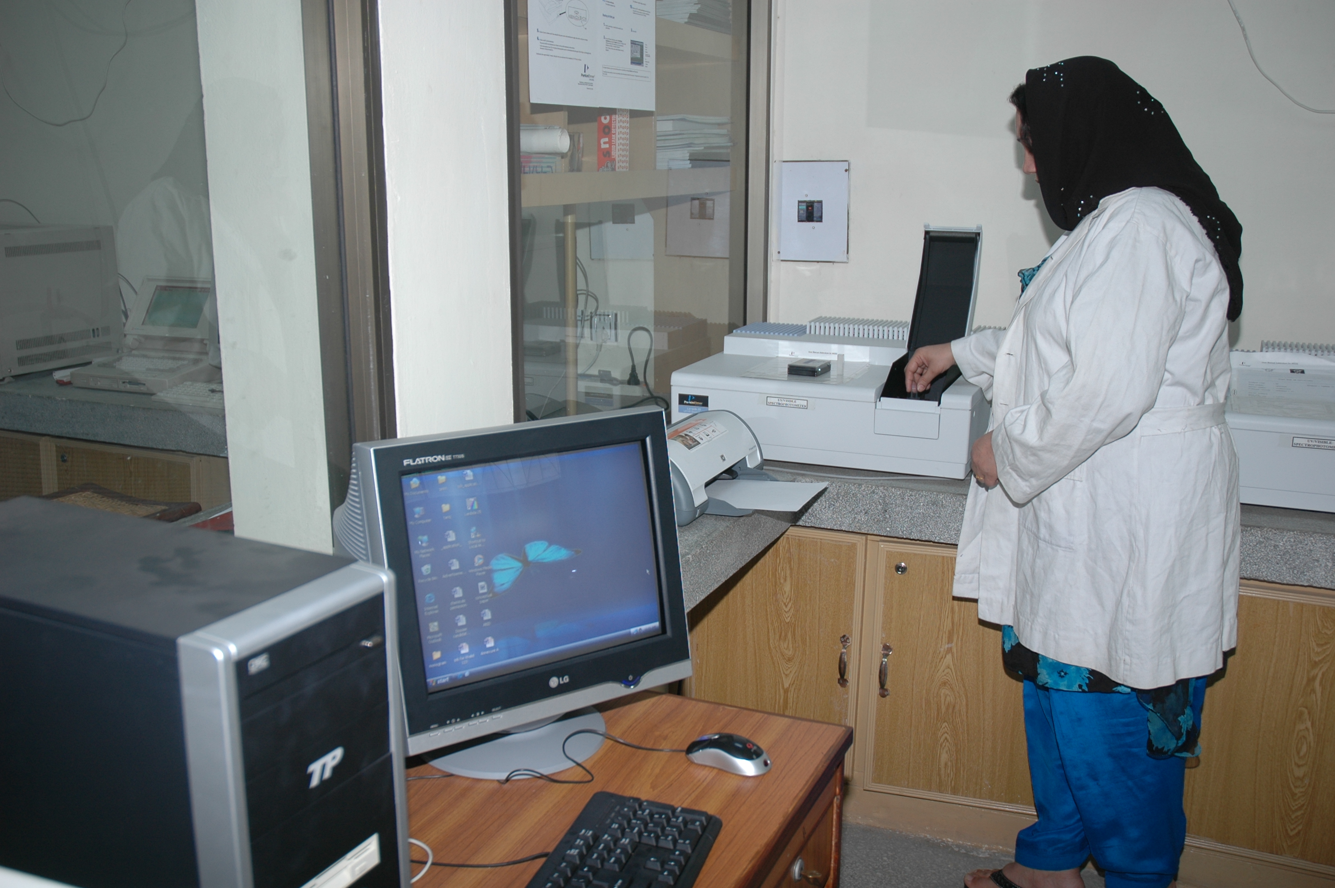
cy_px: 444
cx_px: 668
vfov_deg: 39.9
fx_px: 1223
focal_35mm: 33
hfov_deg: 57.3
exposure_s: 1/60
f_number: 4
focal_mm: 22
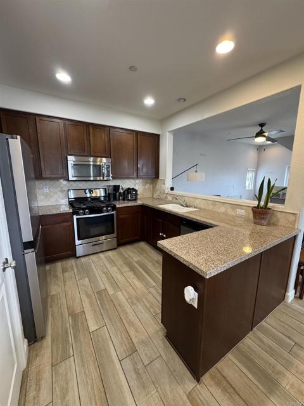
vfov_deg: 102.1
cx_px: 152
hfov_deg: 85.7
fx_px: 164
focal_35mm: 14
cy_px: 203
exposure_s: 1/120
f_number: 2.2
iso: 320
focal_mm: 2.22
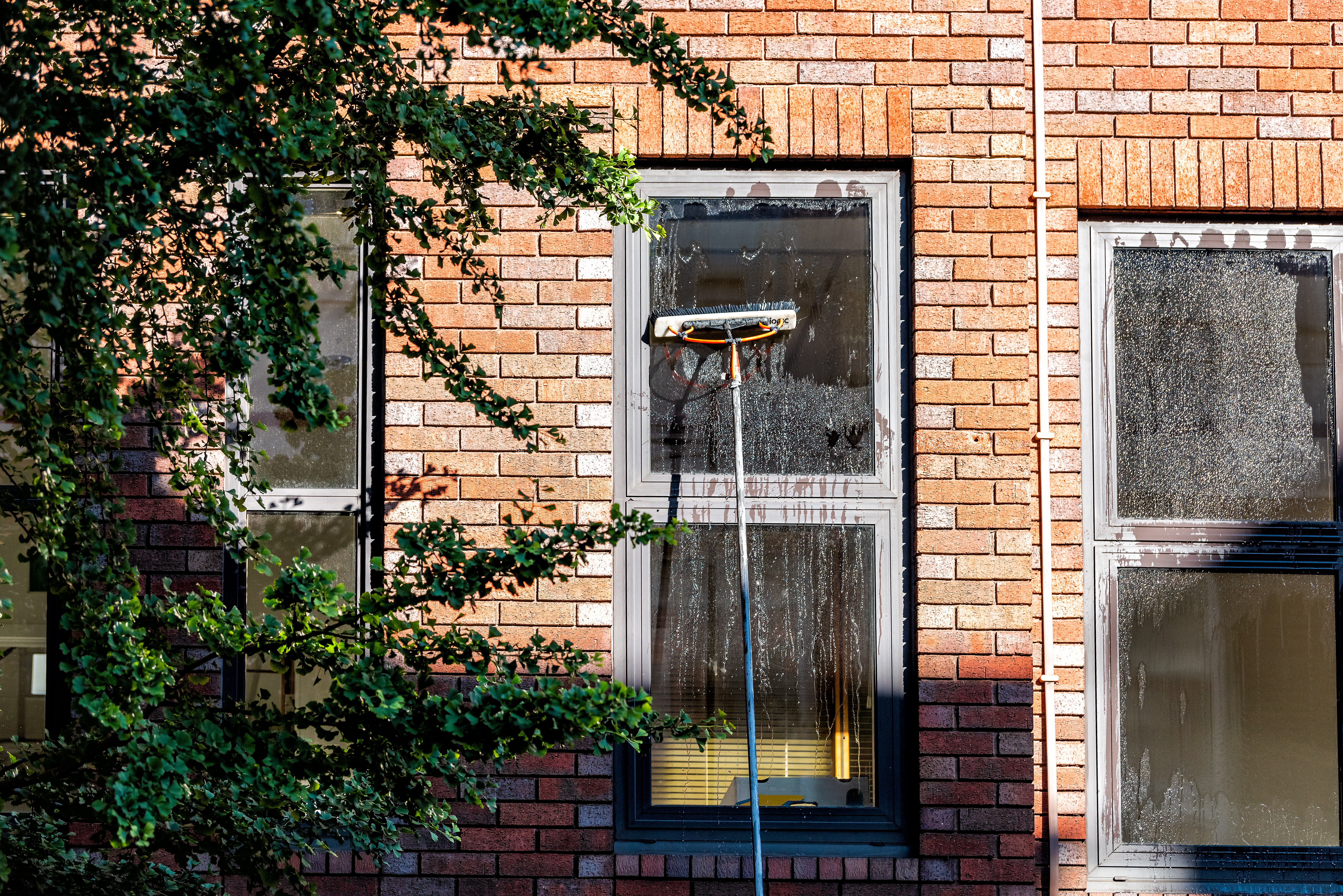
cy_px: 448
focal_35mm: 125
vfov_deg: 11.0
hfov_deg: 16.4
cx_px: 672
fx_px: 4664
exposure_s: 1/1250
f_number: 4
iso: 360
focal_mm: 125
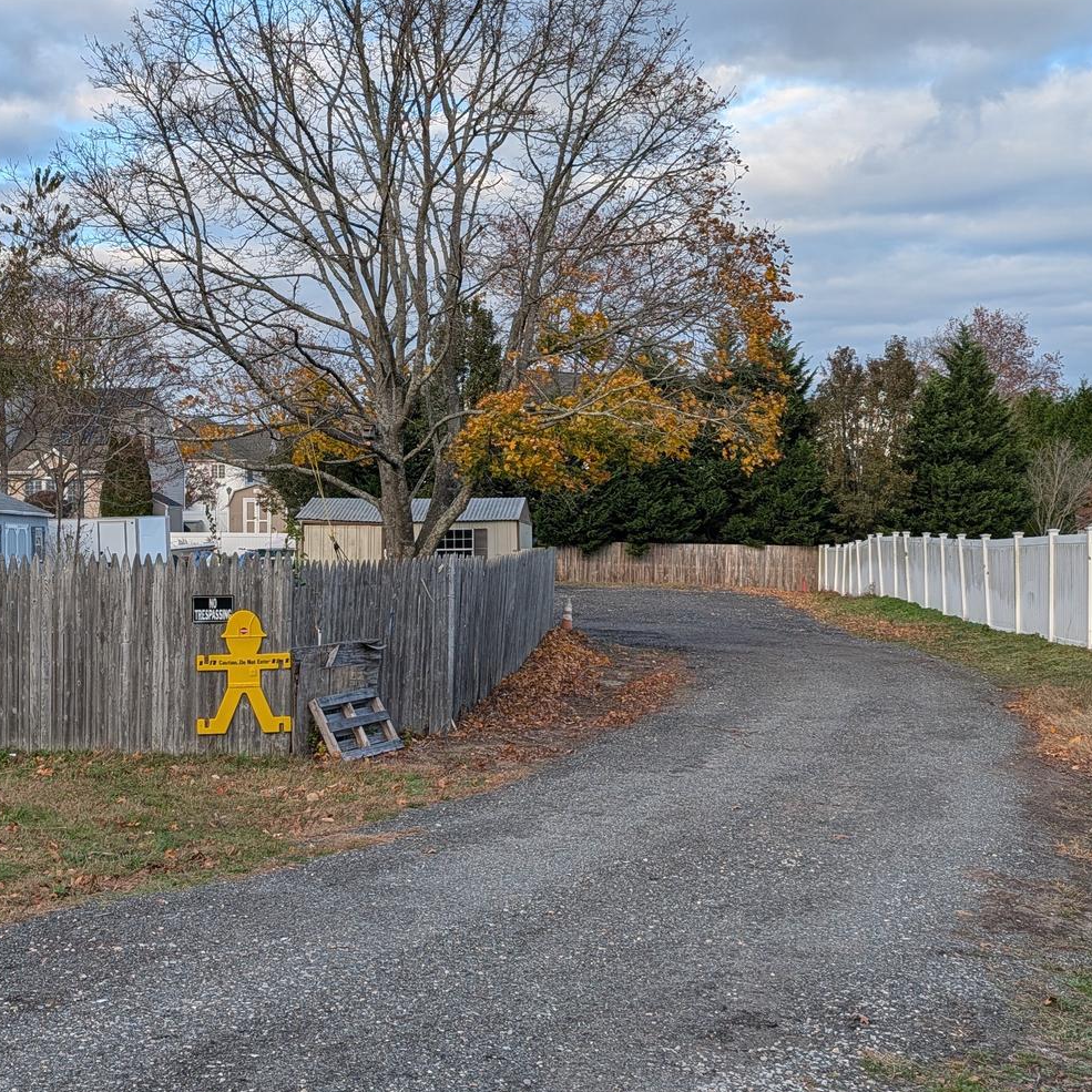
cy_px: 538
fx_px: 1570
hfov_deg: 37.6
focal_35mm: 44
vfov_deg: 38.3
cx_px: 302
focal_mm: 6.9
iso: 19
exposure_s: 1/250
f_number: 1.68
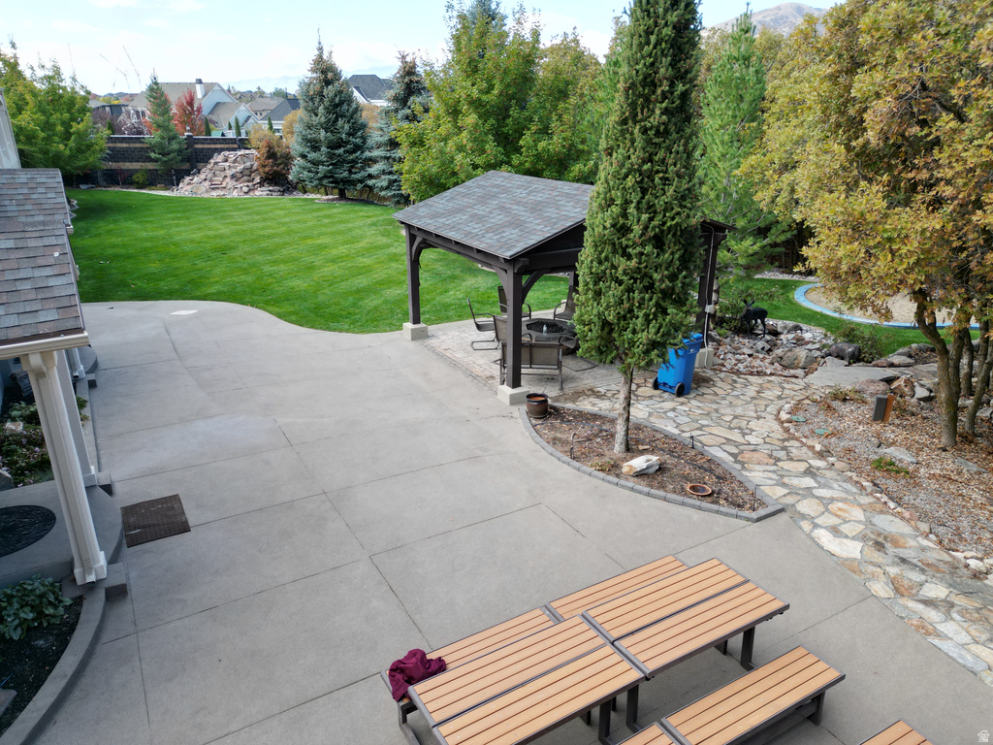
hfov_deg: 71.6
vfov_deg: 56.8
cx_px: 496
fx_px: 688
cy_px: 372
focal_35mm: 24
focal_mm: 6.72
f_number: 1.7
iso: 200
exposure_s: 1/1000
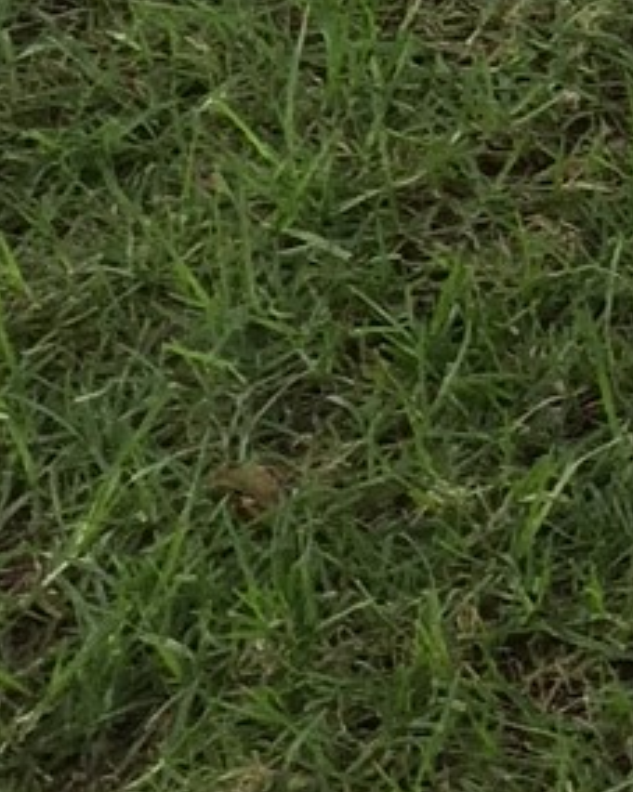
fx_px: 4710
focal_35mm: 201
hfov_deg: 6.8
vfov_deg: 9.0
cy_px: -806
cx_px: 2058
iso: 40
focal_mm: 4.15
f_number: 2.2
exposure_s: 1/100
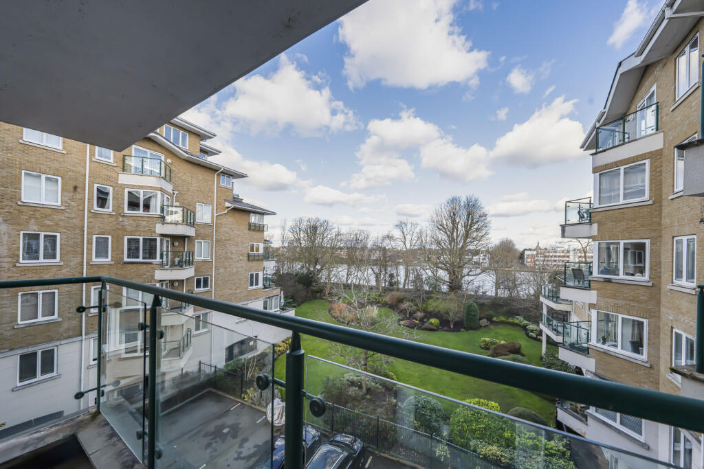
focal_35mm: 12
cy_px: 234
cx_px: 352
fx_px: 235
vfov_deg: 90.0
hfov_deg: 112.6
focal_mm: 12
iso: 320
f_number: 9
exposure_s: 1/160
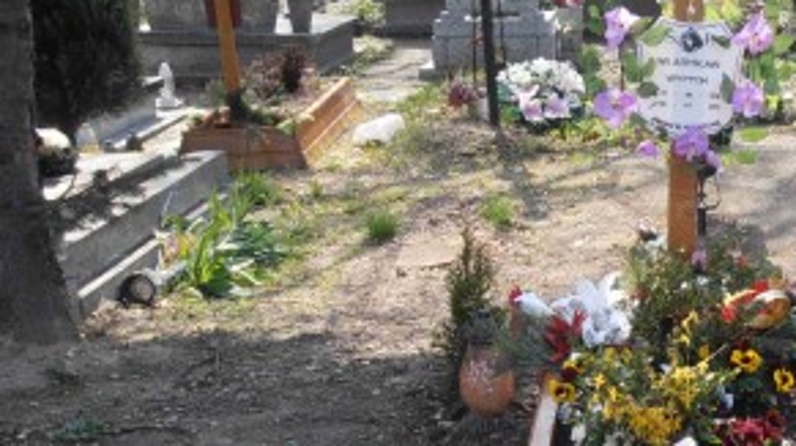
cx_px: 722
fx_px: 1518
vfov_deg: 16.7
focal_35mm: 72
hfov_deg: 28.2
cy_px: 254
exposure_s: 1/320
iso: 80
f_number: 3.5
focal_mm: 5.25
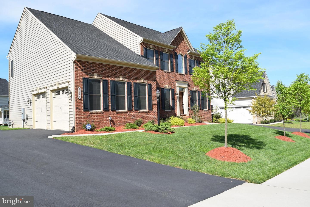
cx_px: 155
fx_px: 232
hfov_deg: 67.4
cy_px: 104
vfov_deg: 47.9
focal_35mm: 27
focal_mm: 18
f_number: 10
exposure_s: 1/400
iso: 200
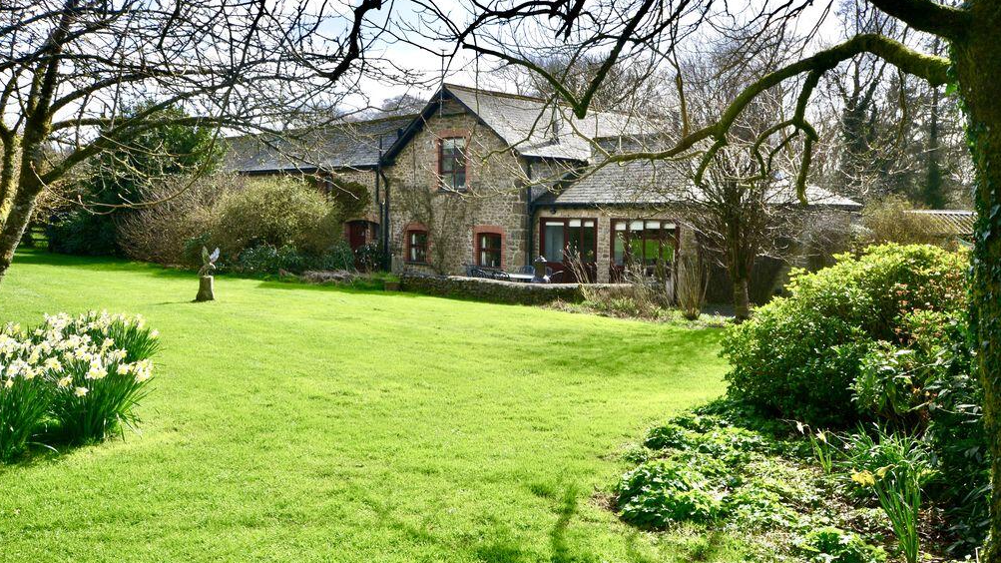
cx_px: 499
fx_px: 849
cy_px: 237
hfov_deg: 61.0
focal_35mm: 32
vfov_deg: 36.6
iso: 220
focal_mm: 20
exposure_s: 1/250
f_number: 10
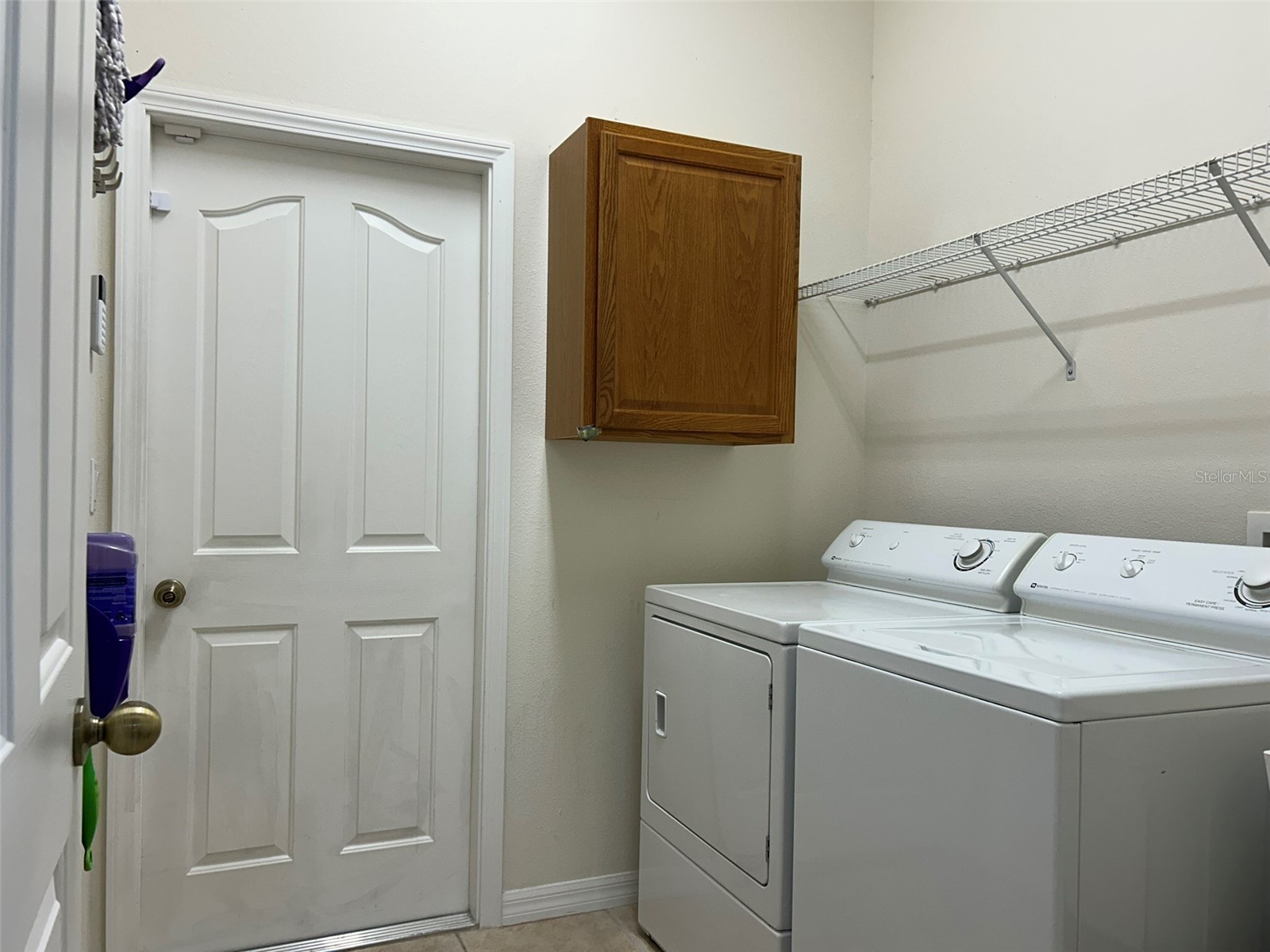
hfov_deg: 67.3
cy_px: 476
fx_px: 954
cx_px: 635
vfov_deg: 53.1
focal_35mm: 26
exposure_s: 1/120
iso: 64
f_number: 1.5
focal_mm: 5.7
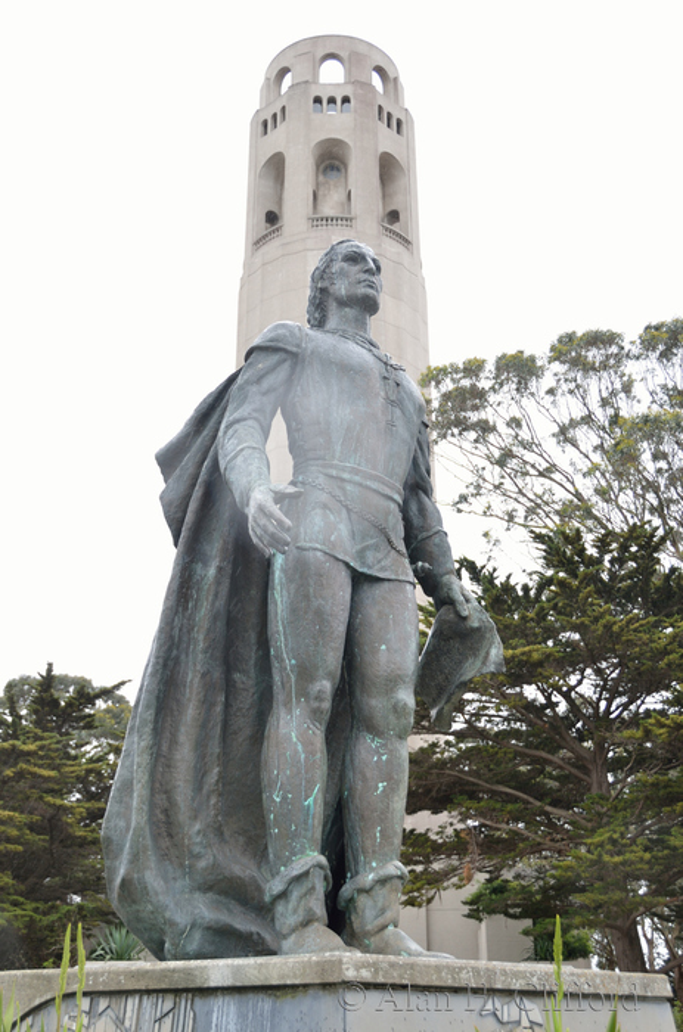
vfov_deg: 42.4
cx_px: 342
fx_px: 1330
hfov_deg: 28.8
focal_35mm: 46
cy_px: 516
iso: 180
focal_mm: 31
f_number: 4
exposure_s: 1/160
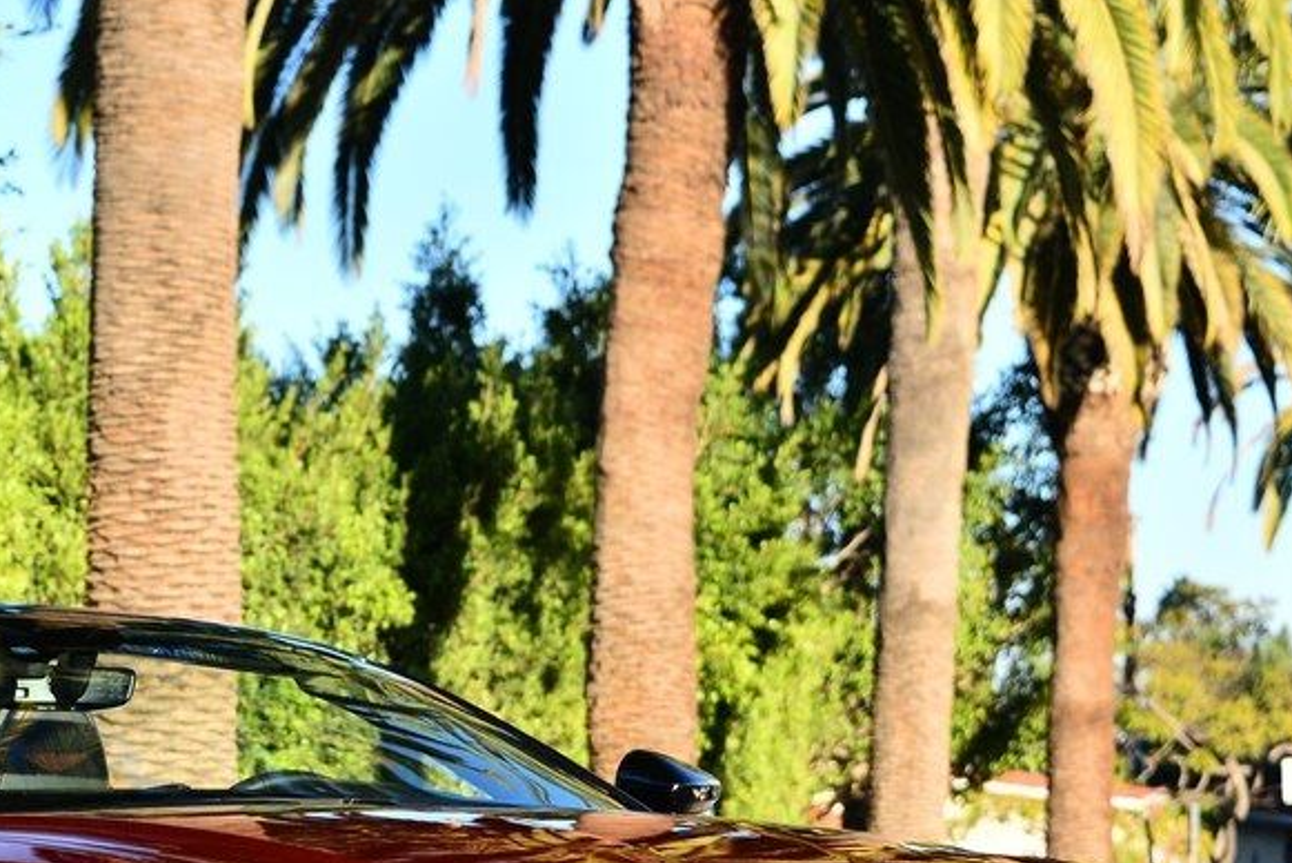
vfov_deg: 11.7
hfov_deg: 17.5
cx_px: 261
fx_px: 4165
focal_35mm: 116
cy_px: 802
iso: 1000
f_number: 4.5
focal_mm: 56
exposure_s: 1/1600
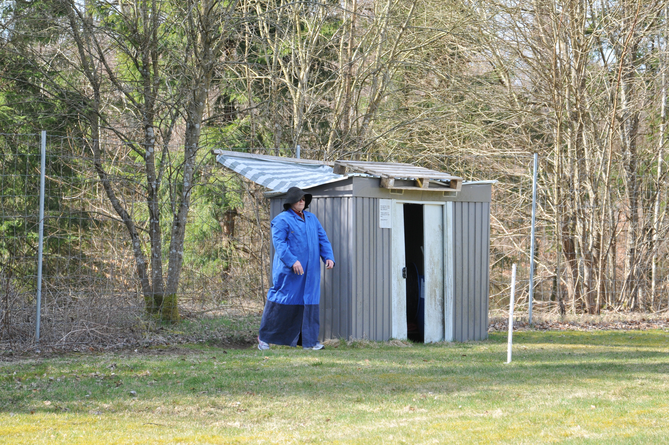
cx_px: 334
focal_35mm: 128
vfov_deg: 10.7
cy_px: 222
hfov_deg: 16.1
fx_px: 2366
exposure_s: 1/640
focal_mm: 85
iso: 500
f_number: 4.5
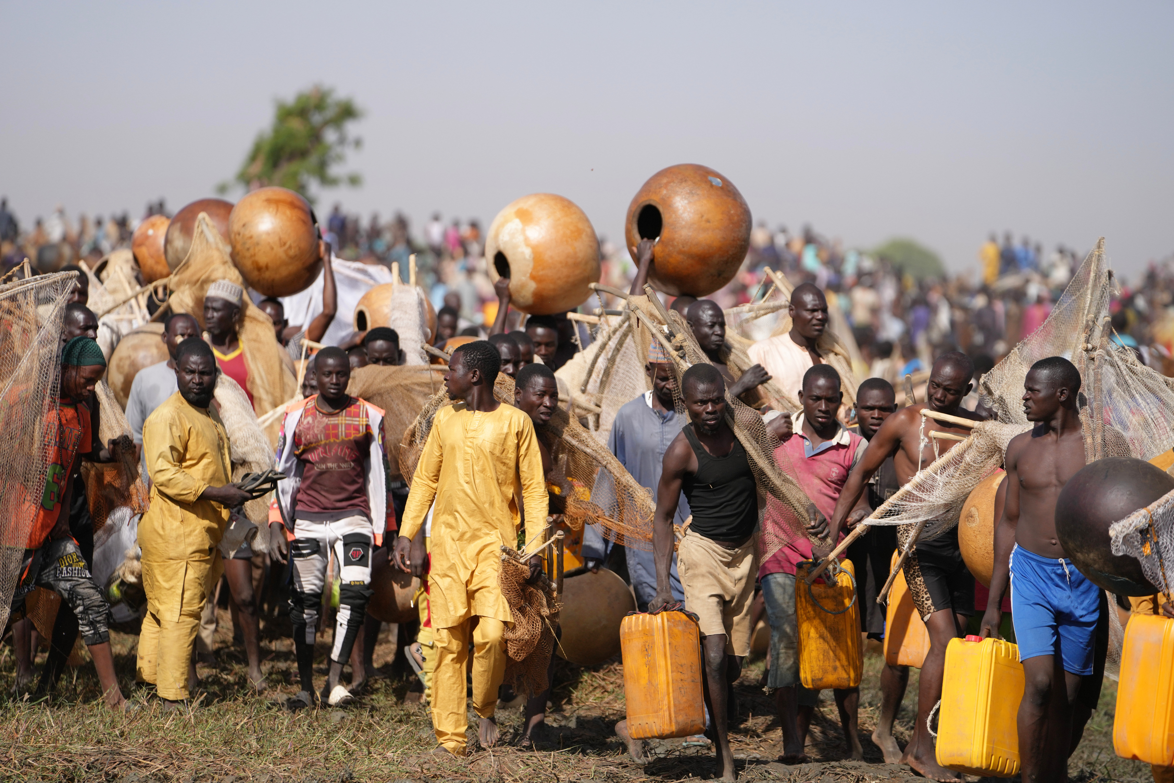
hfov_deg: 10.3
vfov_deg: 6.9
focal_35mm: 200
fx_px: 6522
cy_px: 392
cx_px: 587
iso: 400
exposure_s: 1/6400
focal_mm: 200
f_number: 3.5
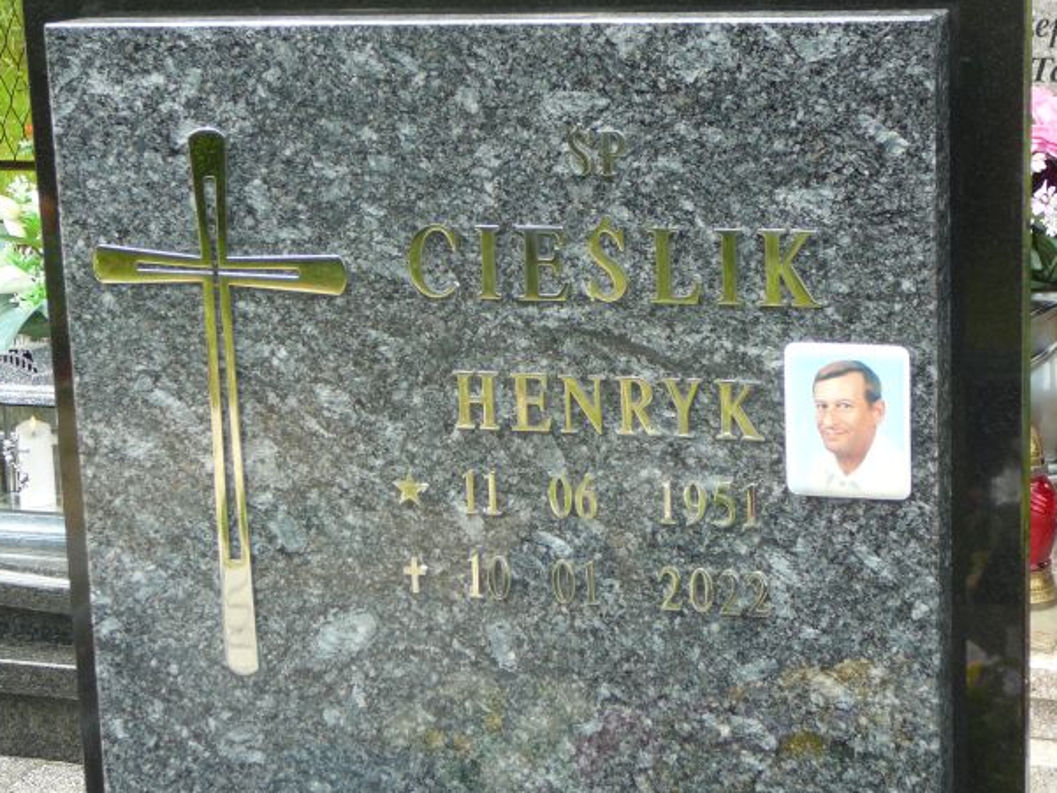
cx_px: 538
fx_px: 2504
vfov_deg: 18.0
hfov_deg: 23.8
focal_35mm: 82
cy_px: 378
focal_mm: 11.5
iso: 80
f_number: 3.7
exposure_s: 1/100
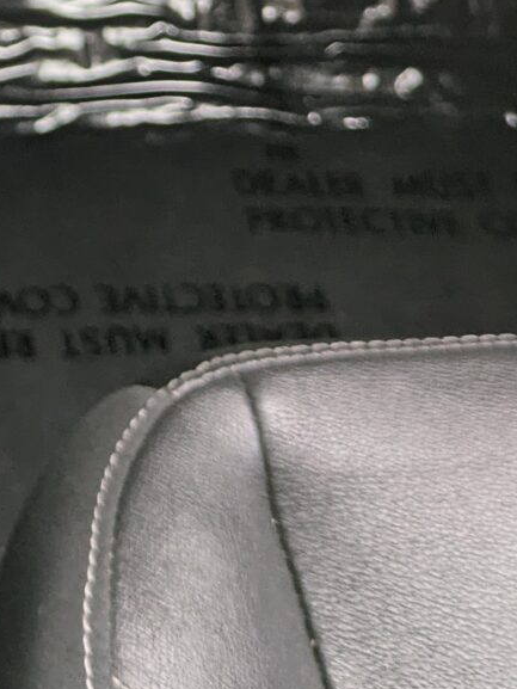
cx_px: -504
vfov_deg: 16.3
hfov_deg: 12.0
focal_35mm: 111
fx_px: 2210
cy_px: -327
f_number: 1.89
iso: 42
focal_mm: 5.43
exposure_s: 1/203
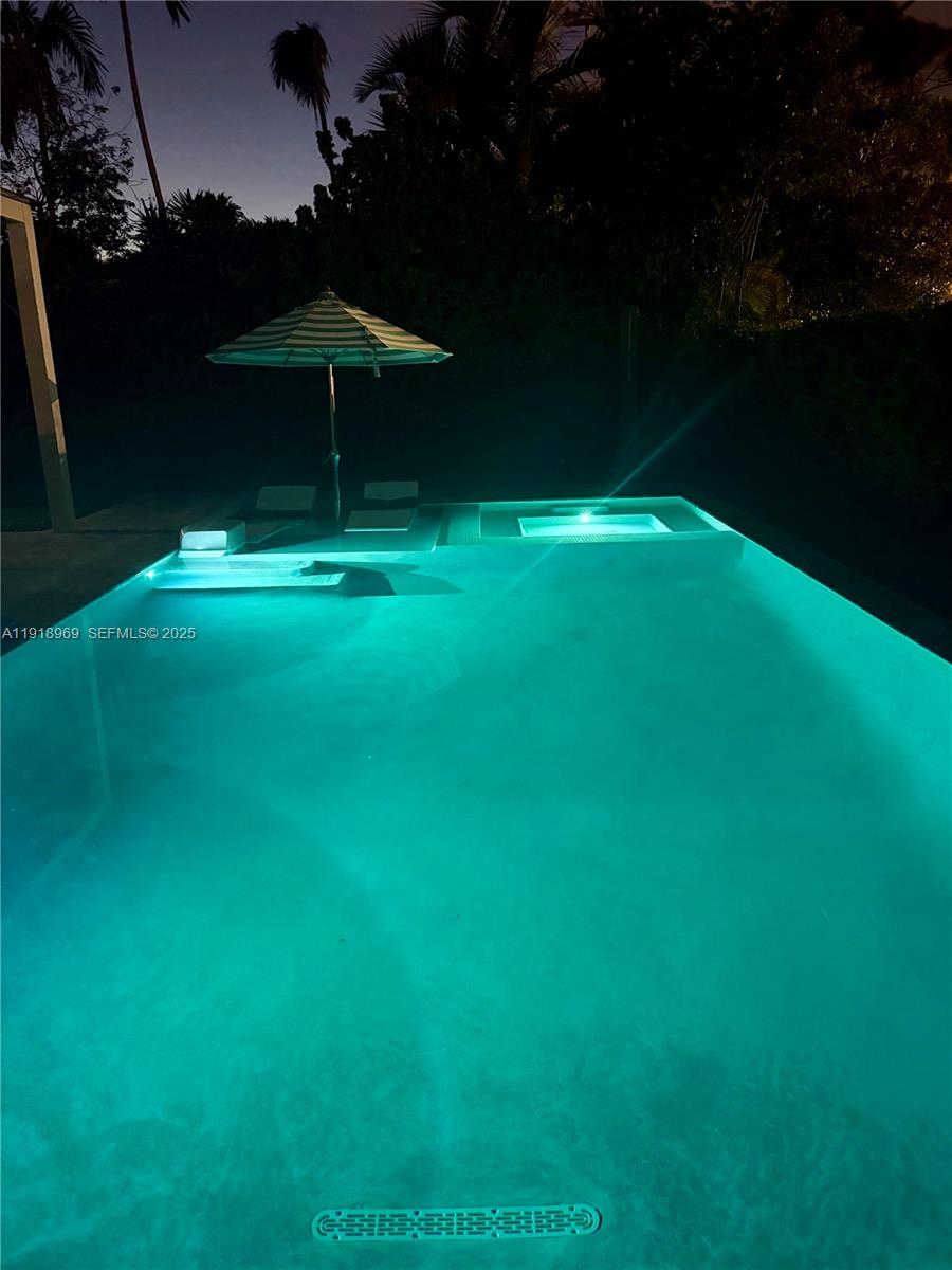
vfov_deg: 67.3
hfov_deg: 53.1
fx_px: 953
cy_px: 635
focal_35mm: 26
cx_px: 476
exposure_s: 1/30
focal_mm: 5.96
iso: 1000
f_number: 1.6
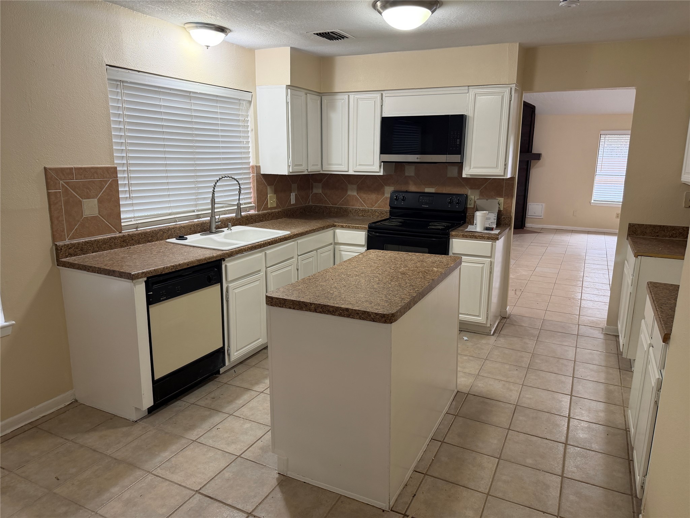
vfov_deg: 56.8
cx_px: 345
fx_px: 478
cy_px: 259
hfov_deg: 71.6
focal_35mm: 24
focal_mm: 6.76
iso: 160
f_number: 1.78
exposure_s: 1/60
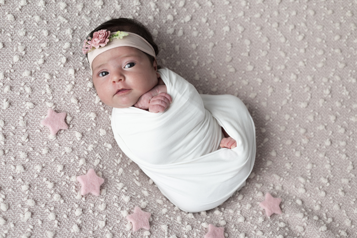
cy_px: 119
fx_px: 496
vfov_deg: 27.0
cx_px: 178
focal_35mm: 50
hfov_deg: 39.6
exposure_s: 1/200
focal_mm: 50
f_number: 4
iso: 200
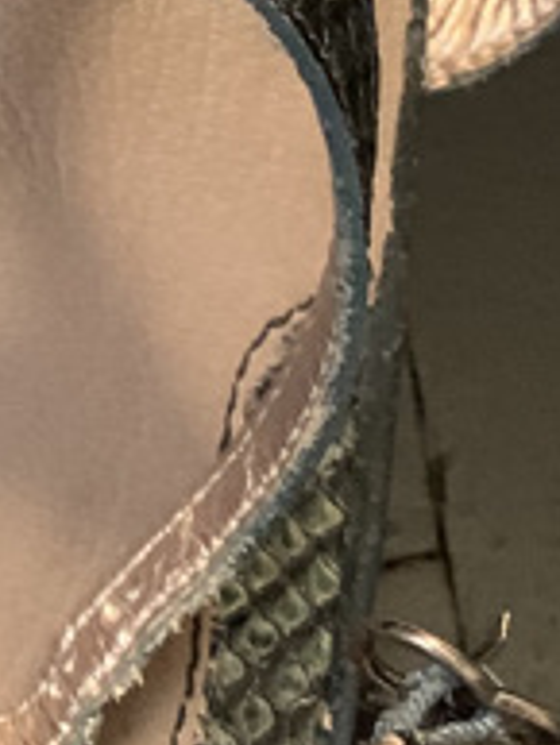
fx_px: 2973
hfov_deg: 9.9
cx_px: -626
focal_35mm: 138
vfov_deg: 13.4
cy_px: -390
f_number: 1.8
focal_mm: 4.25
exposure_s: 1/25
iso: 640
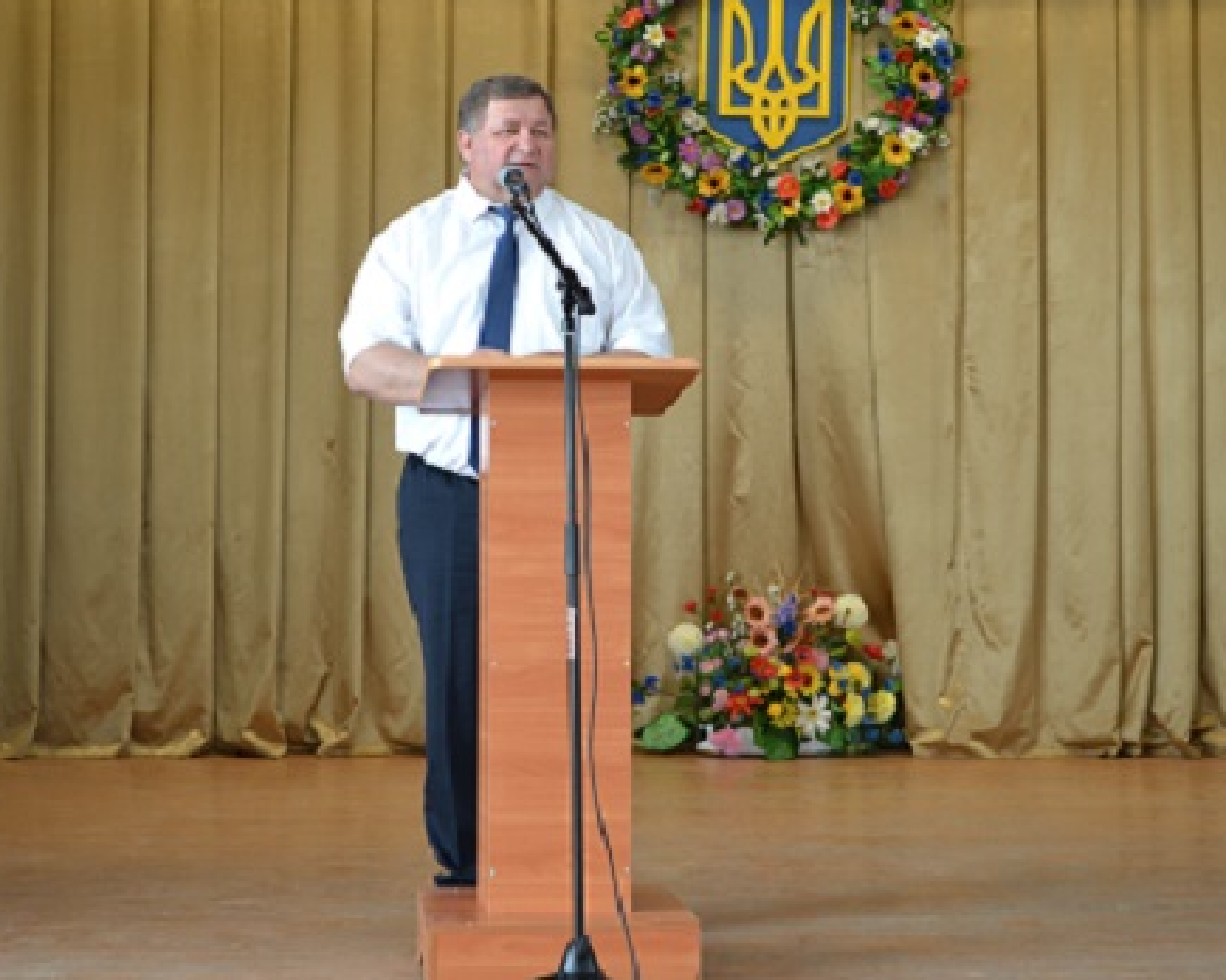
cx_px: 559
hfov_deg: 27.9
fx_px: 2467
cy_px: 463
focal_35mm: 68
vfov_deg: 22.5
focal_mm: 38
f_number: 5
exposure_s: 1/25
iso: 400
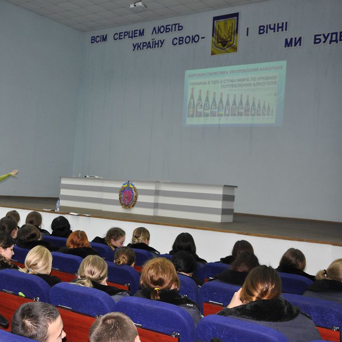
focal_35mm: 49
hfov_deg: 34.7
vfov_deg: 34.9
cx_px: 120
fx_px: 544
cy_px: 170
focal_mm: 25
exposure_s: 1/60
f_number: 4
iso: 800
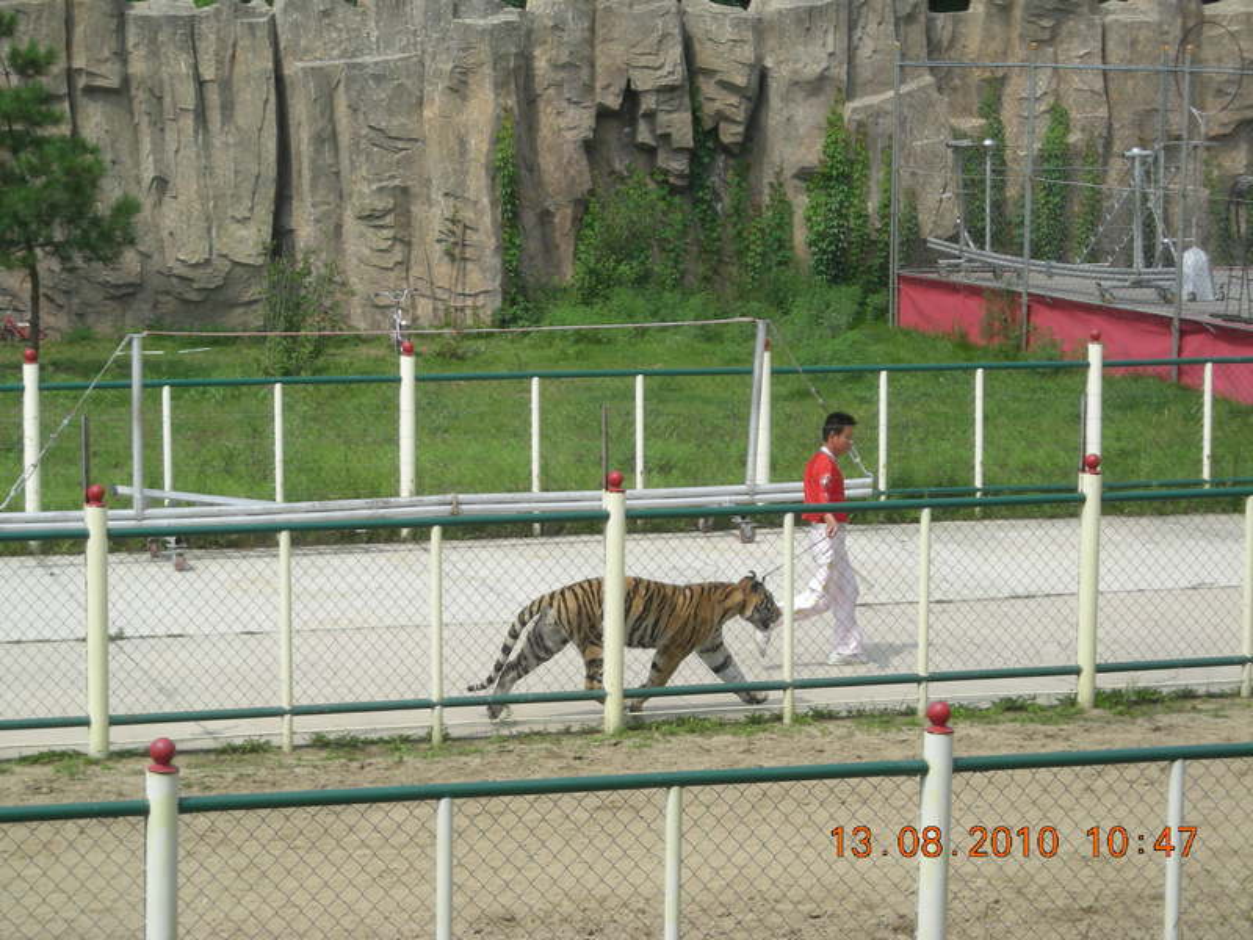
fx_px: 3801
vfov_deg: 14.1
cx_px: 626
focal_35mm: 105
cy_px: 470
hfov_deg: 18.7
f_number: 4.7
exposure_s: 1/433
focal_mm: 17.1
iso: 50
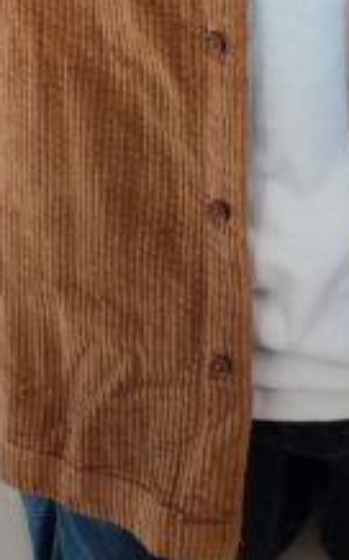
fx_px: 1112
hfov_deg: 17.5
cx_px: 341
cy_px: -146
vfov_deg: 24.9
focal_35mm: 73
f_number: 1.9
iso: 250
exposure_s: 1/33
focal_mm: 6.04
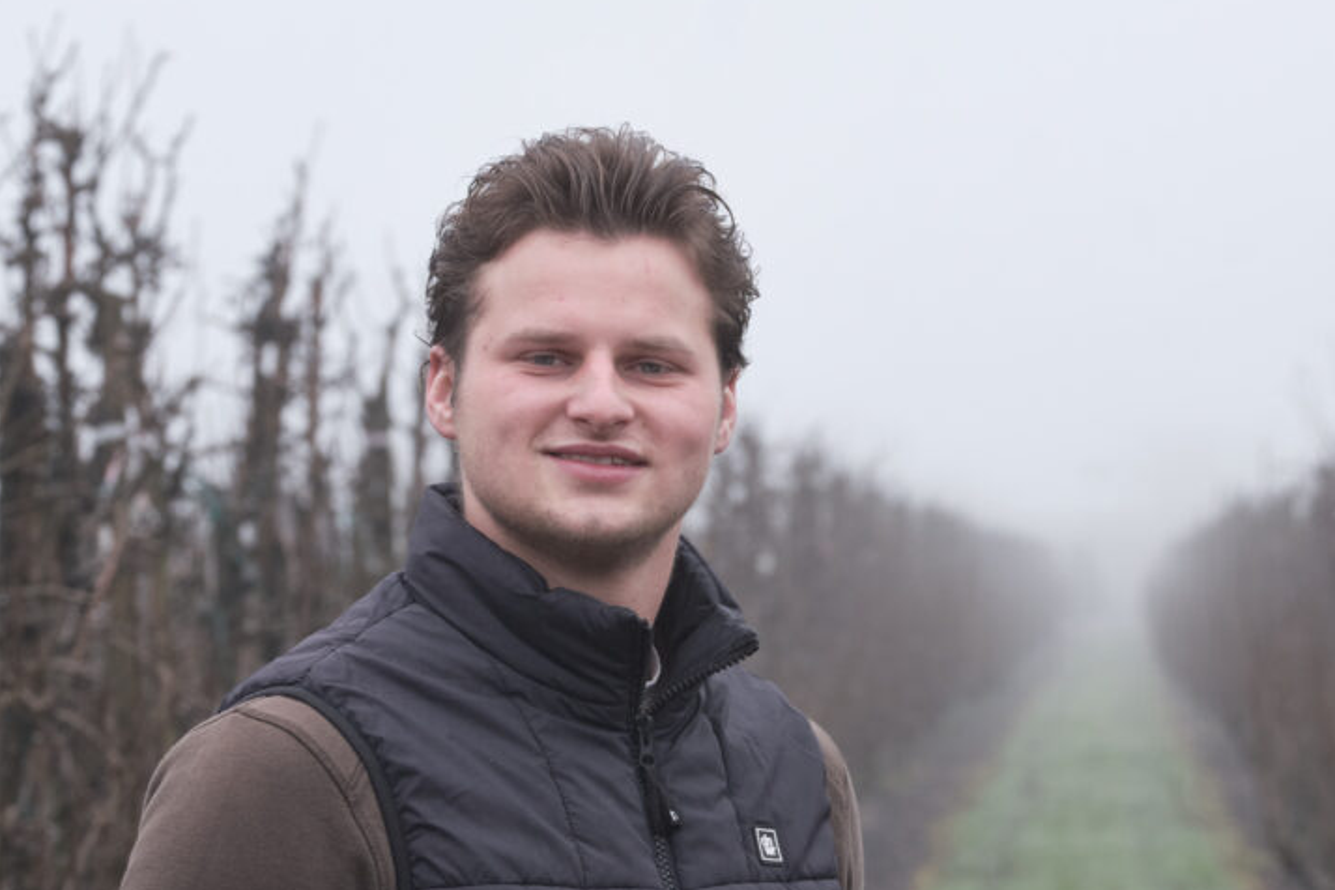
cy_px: 597
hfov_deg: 10.0
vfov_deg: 6.7
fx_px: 7601
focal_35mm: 205
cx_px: 714
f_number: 7.1
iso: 500
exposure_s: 1/120
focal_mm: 95
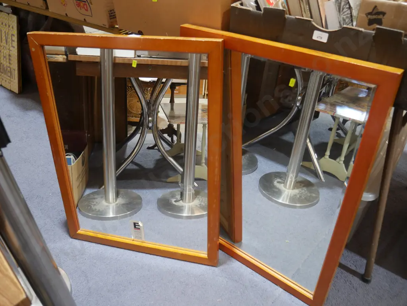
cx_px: 204
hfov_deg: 63.4
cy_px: 153
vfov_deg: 49.8
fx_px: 329
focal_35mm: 28
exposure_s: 1/60
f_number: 3.5
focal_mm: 14
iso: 500
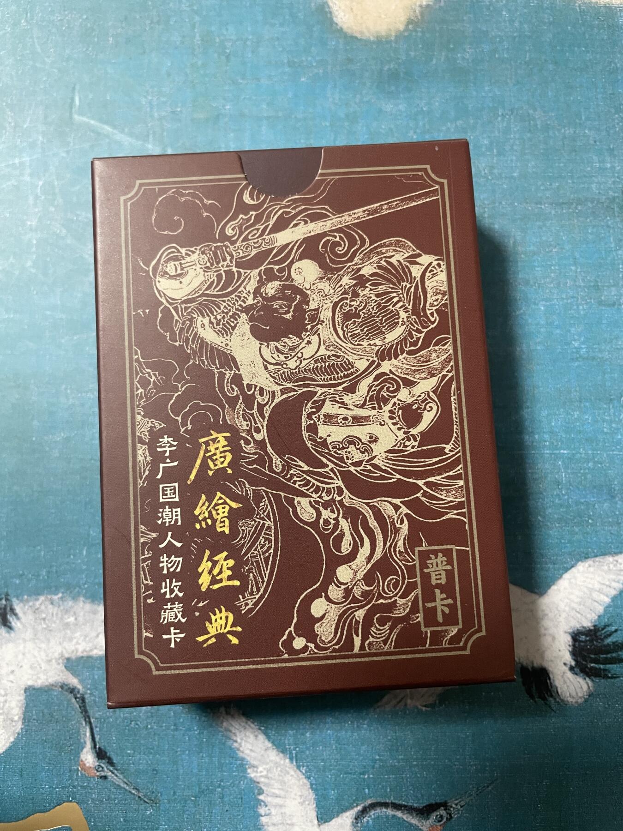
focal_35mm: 26
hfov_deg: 53.1
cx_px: 312
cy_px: 416
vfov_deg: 67.3
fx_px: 624
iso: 400
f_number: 1.6
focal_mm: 4.2
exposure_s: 1/50
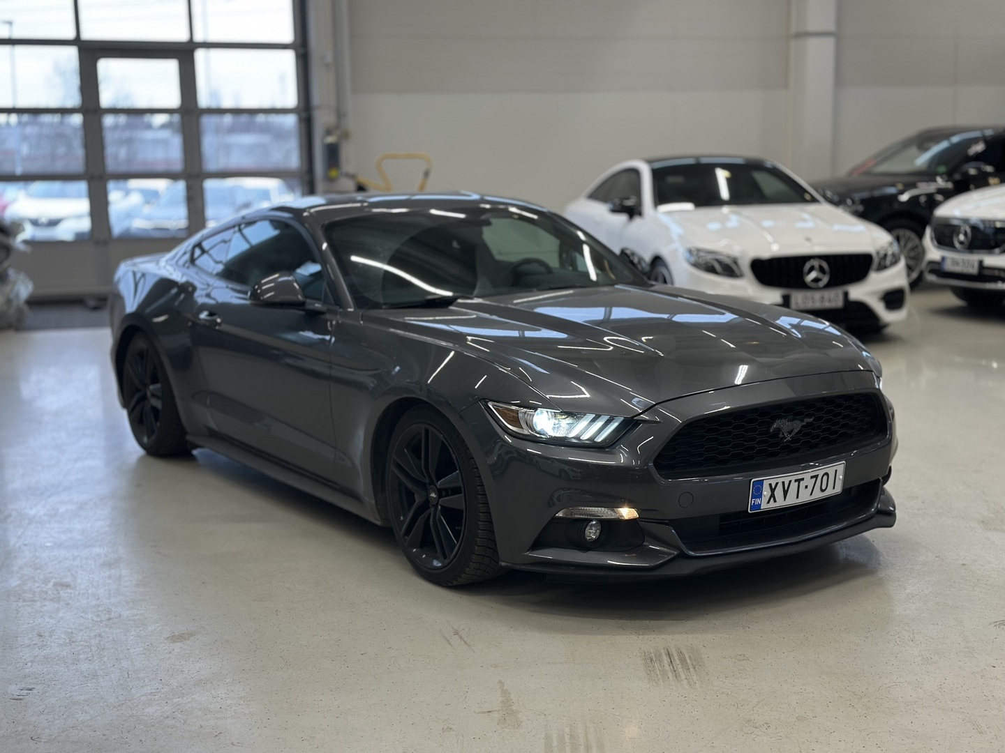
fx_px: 1394
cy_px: 376
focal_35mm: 48
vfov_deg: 30.3
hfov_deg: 39.7
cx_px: 502
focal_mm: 6.86
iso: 80
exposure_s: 1/100
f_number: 1.78
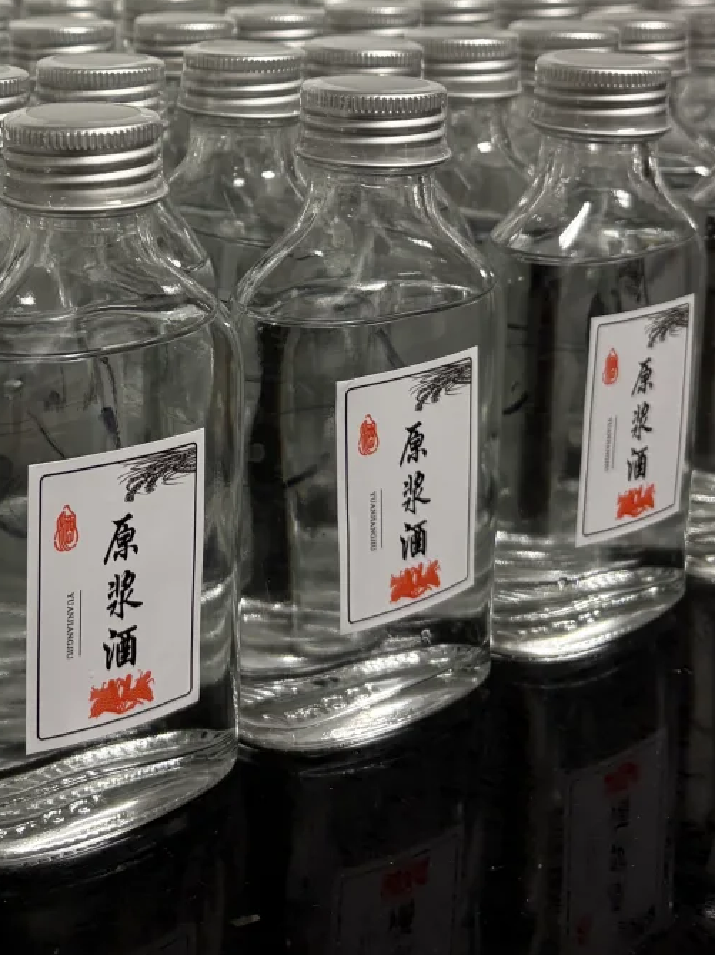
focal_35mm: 56
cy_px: 53
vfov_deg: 32.3
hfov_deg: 25.4
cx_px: 94
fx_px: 1544
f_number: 1.6
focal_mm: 5.96
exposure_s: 1/121
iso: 125
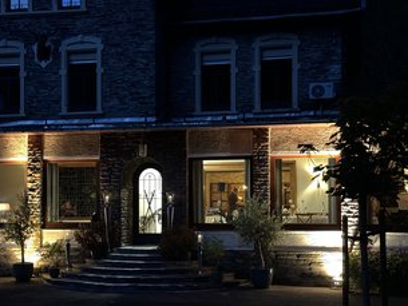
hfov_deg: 30.5
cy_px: 179
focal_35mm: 63
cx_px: 144
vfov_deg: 23.3
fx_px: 743
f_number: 1.78
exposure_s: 1/17
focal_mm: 6.76
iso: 1000
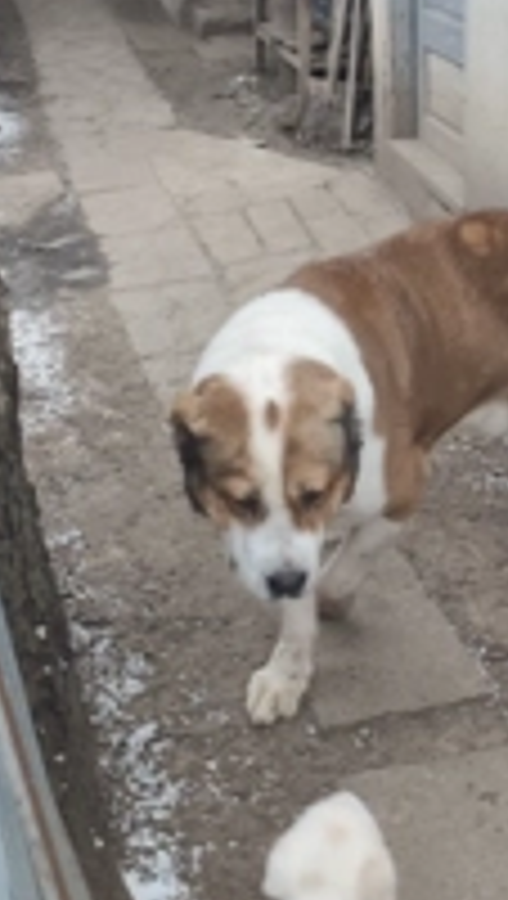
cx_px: 364
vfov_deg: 41.2
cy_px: 490
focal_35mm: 50
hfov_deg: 23.8
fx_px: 1193
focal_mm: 6.19
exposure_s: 1/68.4
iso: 250
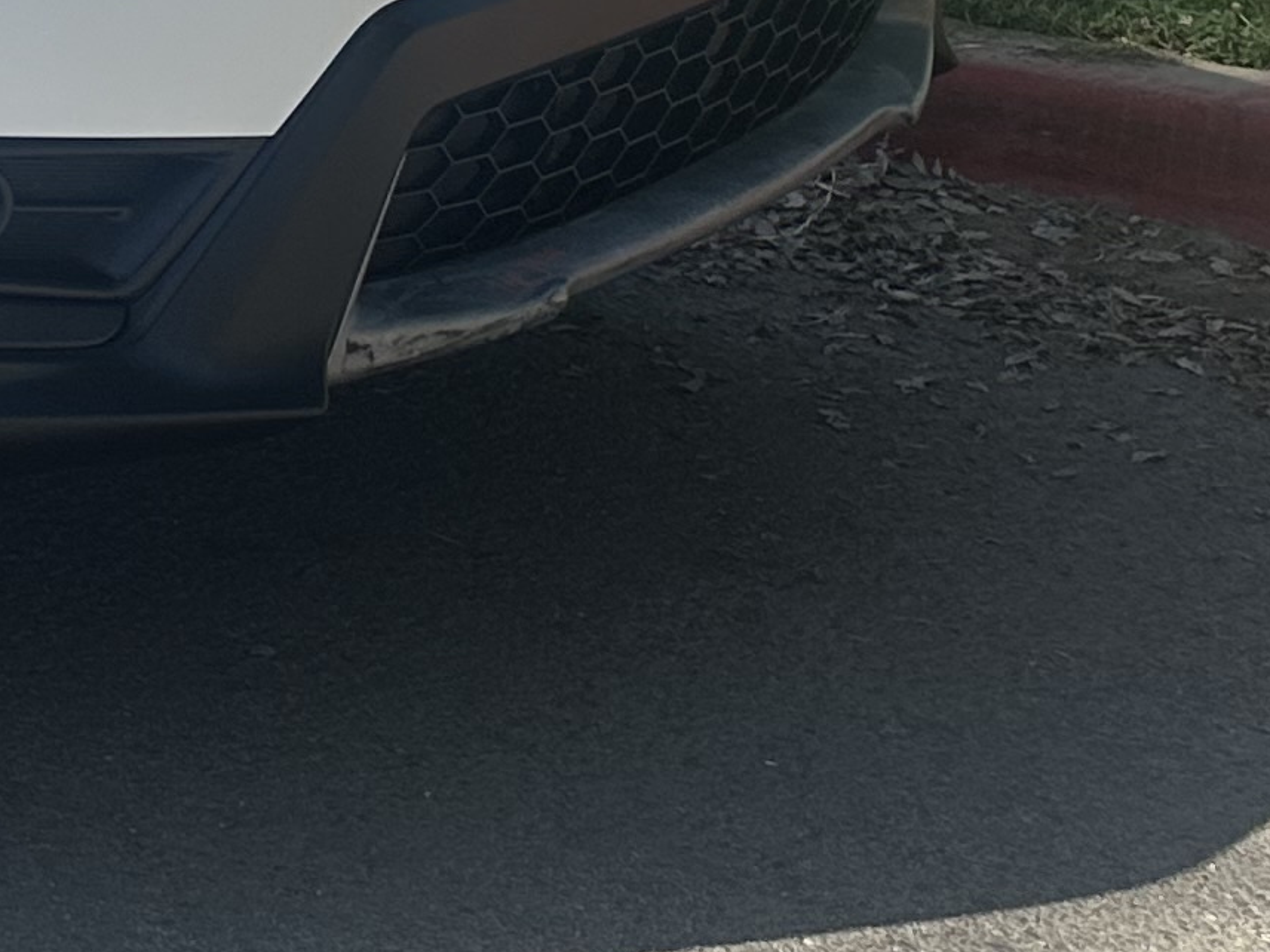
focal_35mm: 113
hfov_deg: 15.1
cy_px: -546
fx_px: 4146
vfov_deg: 12.4
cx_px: -1001
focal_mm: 6.86
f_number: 1.78
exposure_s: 1/3155
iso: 80
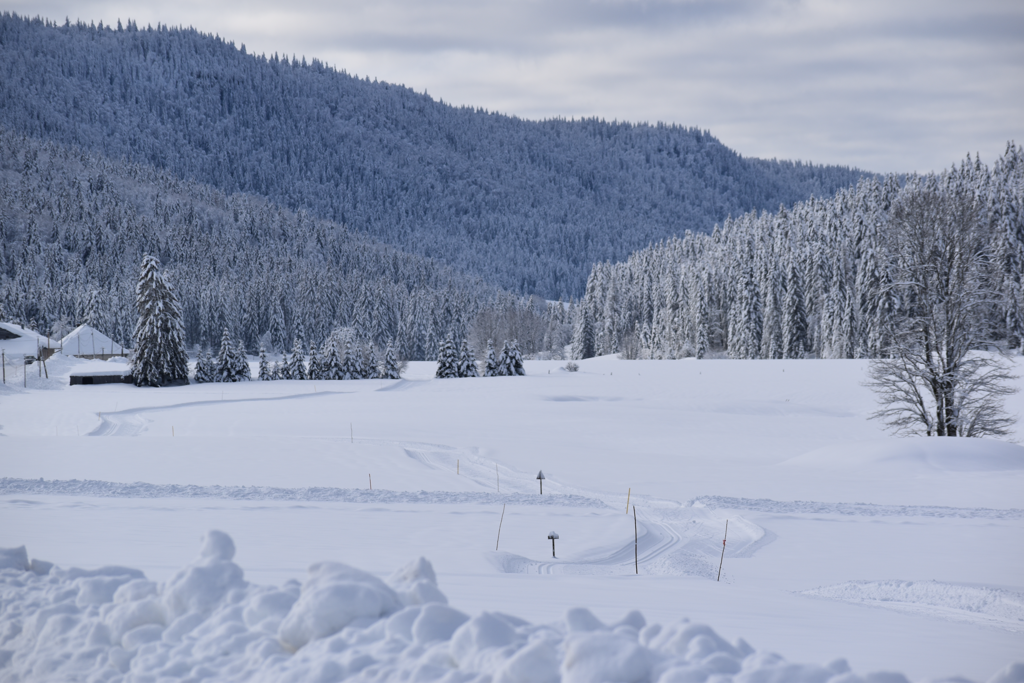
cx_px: 512
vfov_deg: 6.5
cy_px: 342
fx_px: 5973
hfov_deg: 9.8
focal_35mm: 210
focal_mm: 140
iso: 100
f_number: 9
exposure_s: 1/640
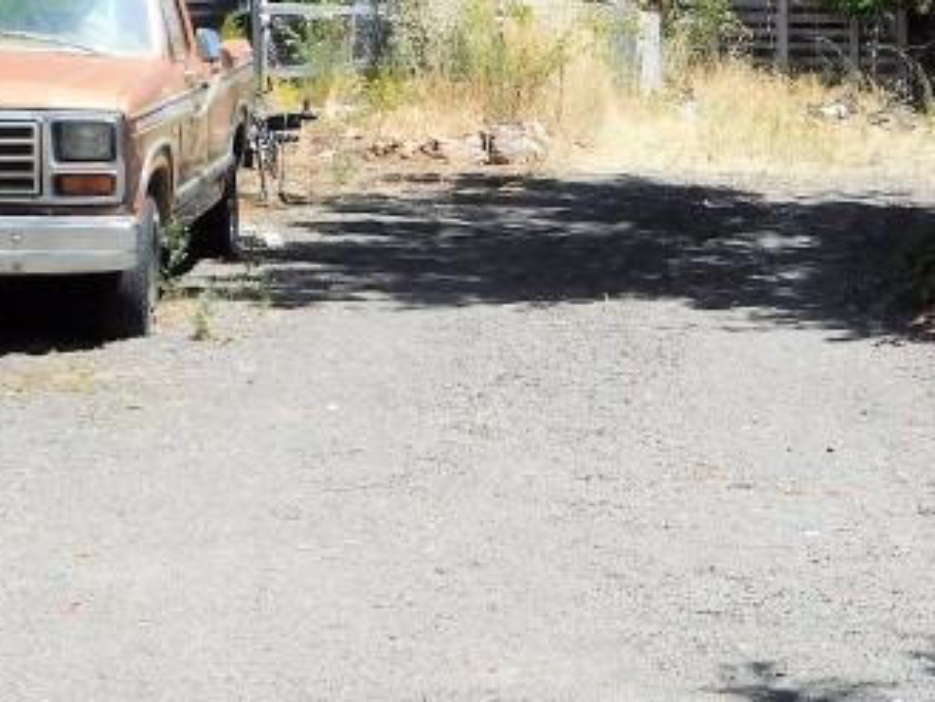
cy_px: 88
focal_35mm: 112
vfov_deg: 13.1
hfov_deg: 17.6
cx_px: 458
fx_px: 3026
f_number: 3.5
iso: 125
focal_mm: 6.3
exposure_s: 1/1000
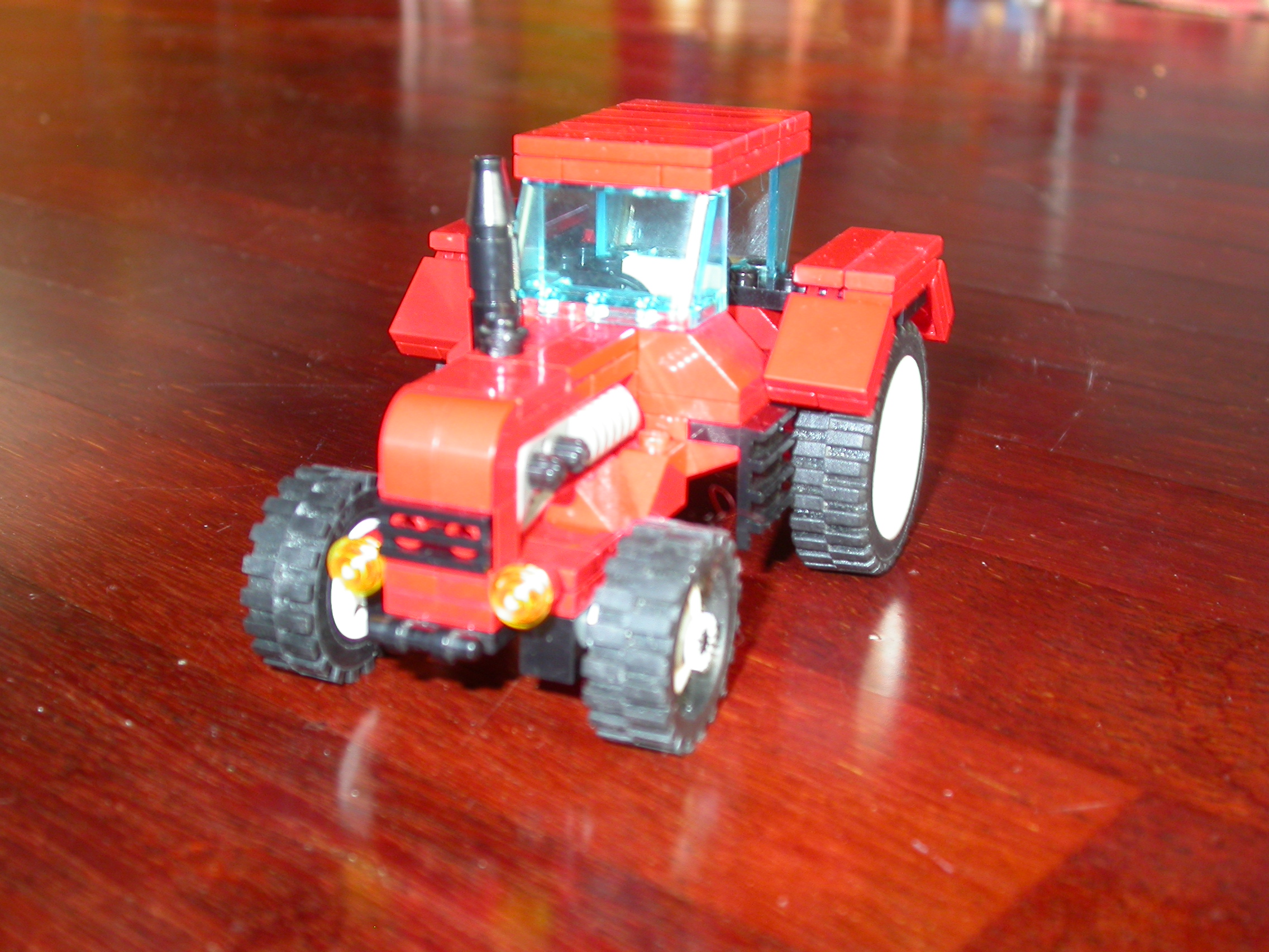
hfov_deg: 38.9
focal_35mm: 49
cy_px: 476
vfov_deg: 29.7
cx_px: 634
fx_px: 1796
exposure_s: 1/30
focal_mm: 10.2
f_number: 2.8
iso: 100
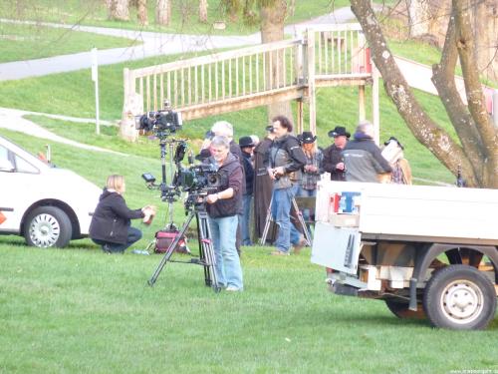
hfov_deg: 6.6
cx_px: 249
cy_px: 187
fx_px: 4316
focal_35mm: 300
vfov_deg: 5.0
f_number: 4.9
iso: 400
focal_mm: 49.2
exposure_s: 1/20
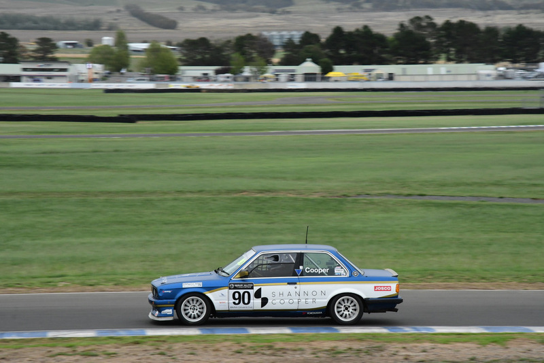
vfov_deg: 11.4
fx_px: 1814
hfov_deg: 17.1
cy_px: 182
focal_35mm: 120
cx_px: 272
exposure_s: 1/320
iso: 1600
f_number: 11
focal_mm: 80
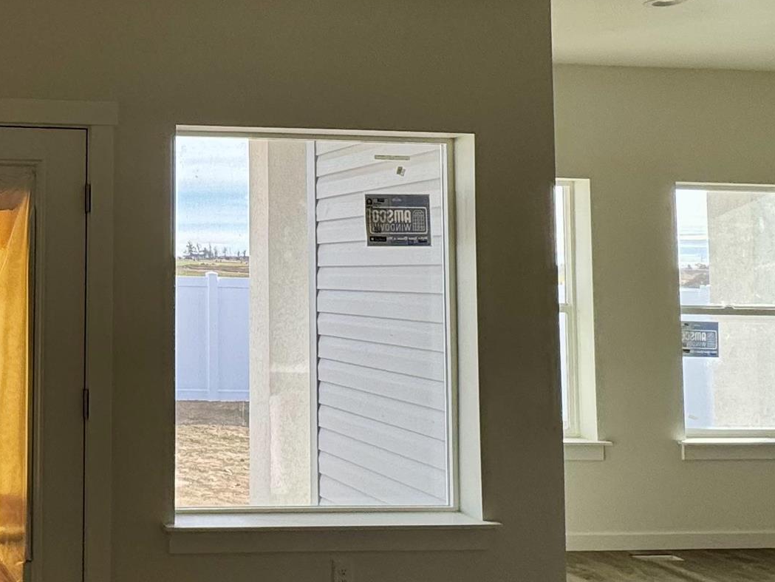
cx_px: -27
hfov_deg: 39.5
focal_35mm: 41
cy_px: 203
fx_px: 918
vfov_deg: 34.9
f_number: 2.2
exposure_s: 1/234
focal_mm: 2.22
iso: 40
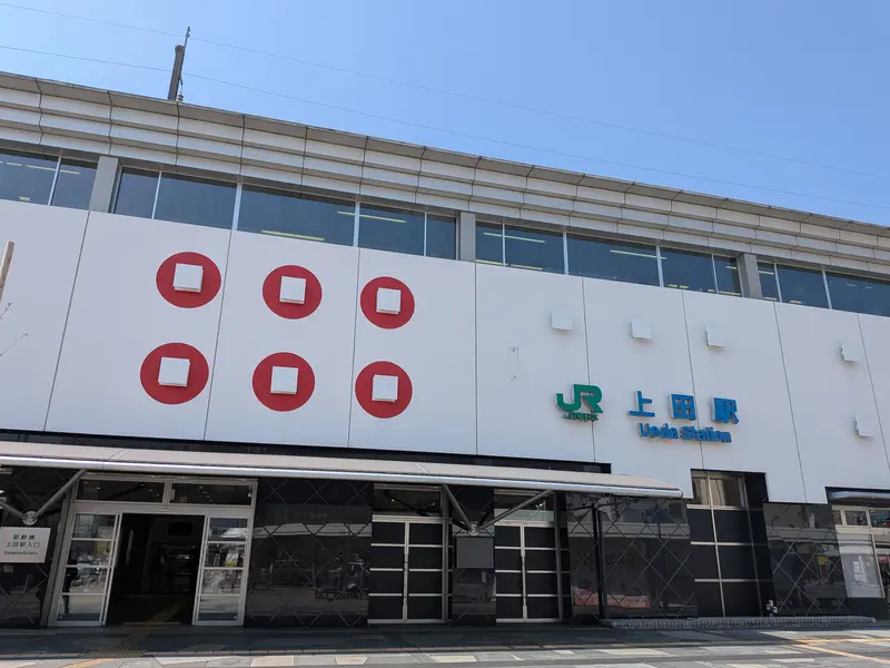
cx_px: 445
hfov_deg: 71.6
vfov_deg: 56.8
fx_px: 617
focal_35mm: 24
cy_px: 334
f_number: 1.7
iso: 27
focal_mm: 4.53
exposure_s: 1/1242
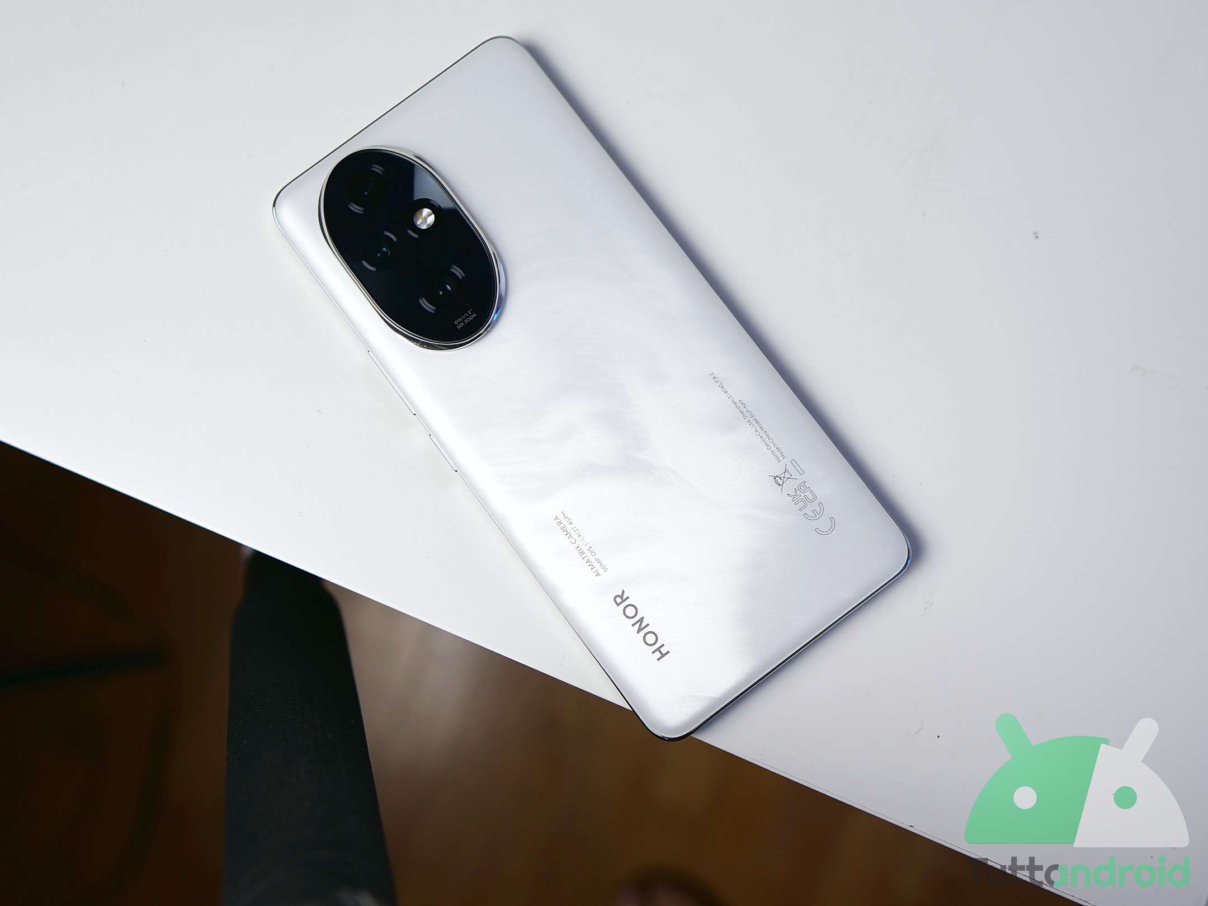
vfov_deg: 44.2
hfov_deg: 56.8
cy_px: 453
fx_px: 1117
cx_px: 604
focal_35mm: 32
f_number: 2
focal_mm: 16
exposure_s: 1/125
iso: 200
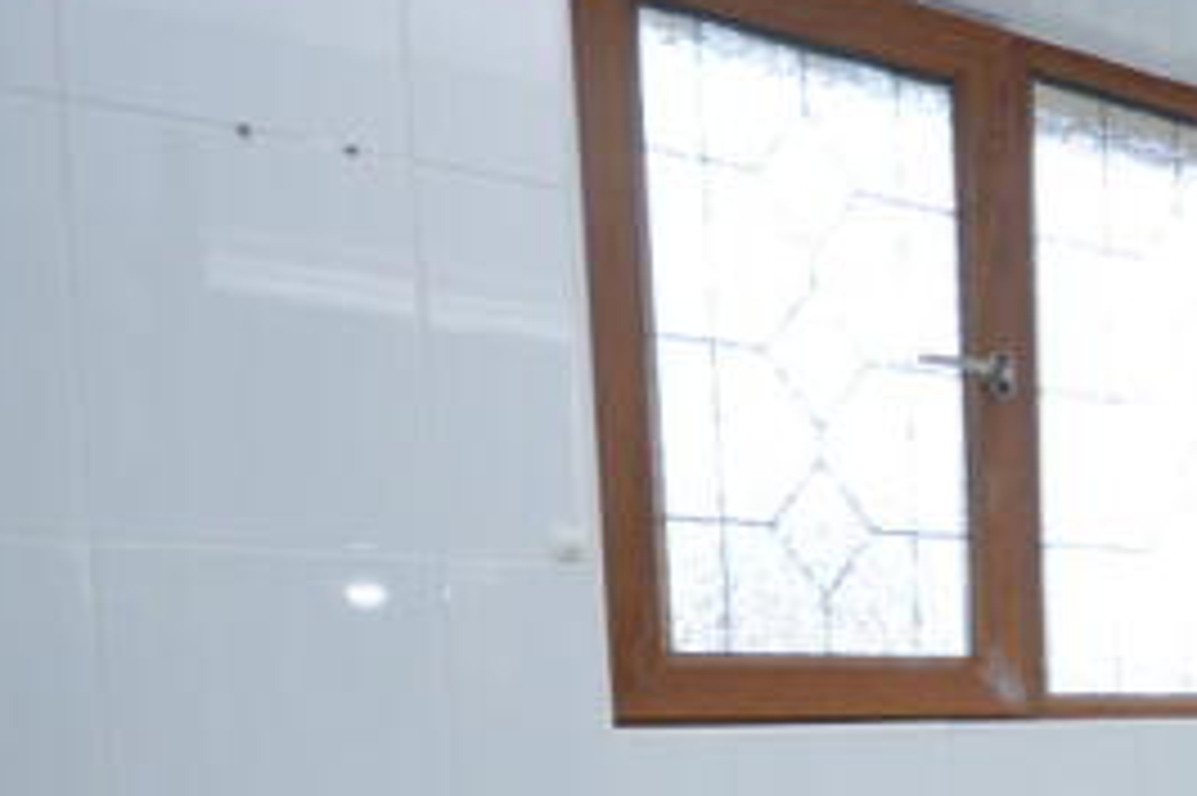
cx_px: 1350
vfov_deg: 32.7
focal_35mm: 37
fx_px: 1229
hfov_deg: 40.6
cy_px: 809
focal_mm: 10
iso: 900
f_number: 4
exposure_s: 1/60
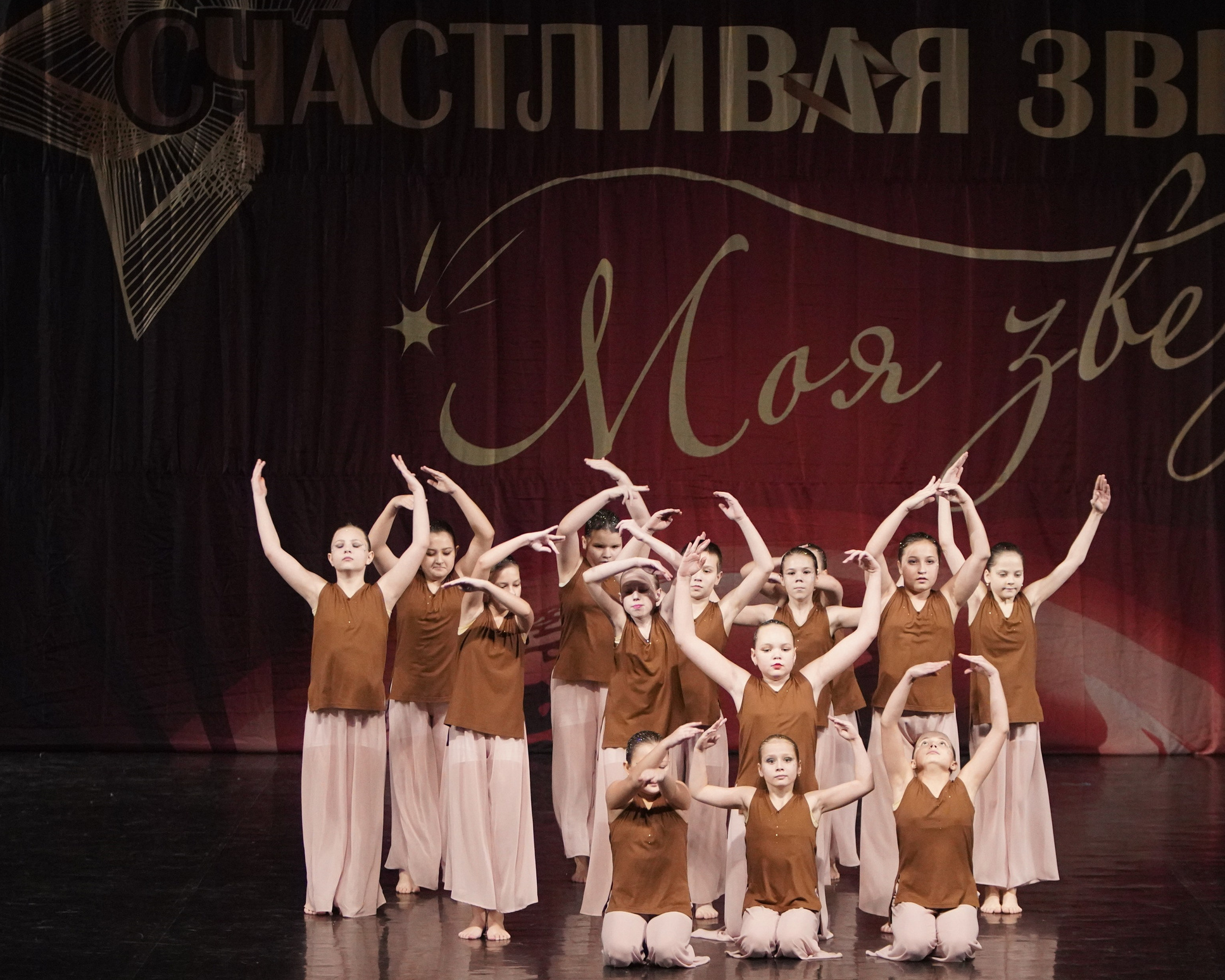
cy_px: 517
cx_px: 769
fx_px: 5402
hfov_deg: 12.9
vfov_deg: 10.4
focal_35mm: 149
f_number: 2.8
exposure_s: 1/500
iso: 4000
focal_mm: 80
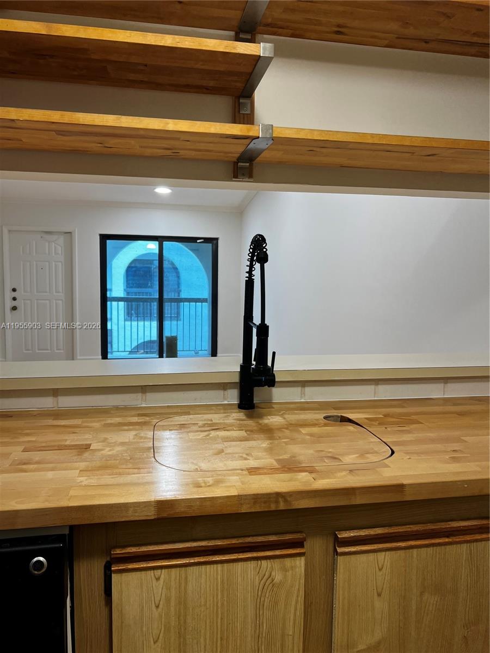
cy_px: 326
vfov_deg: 67.3
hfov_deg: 53.1
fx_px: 491
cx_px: 245
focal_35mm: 26
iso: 64
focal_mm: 5.7
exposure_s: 1/120
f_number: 1.5
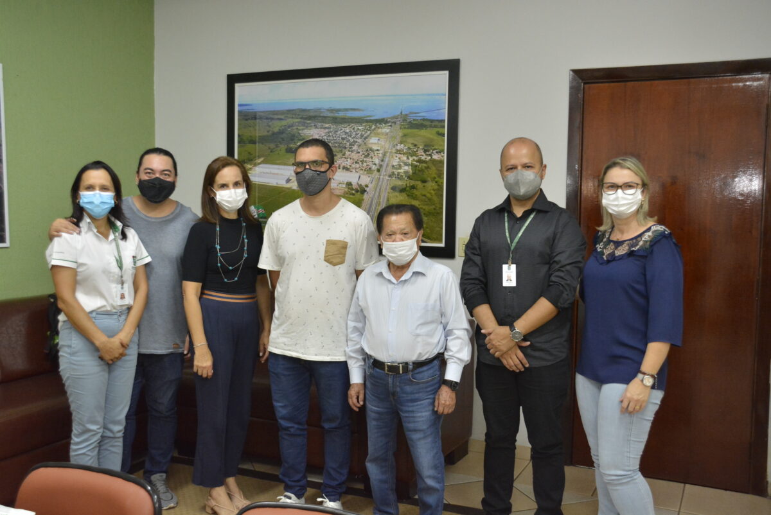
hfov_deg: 57.2
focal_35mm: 33
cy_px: 258
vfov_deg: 40.0
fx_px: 707
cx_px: 386
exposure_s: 1/80
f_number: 5.6
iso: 1600
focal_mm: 22
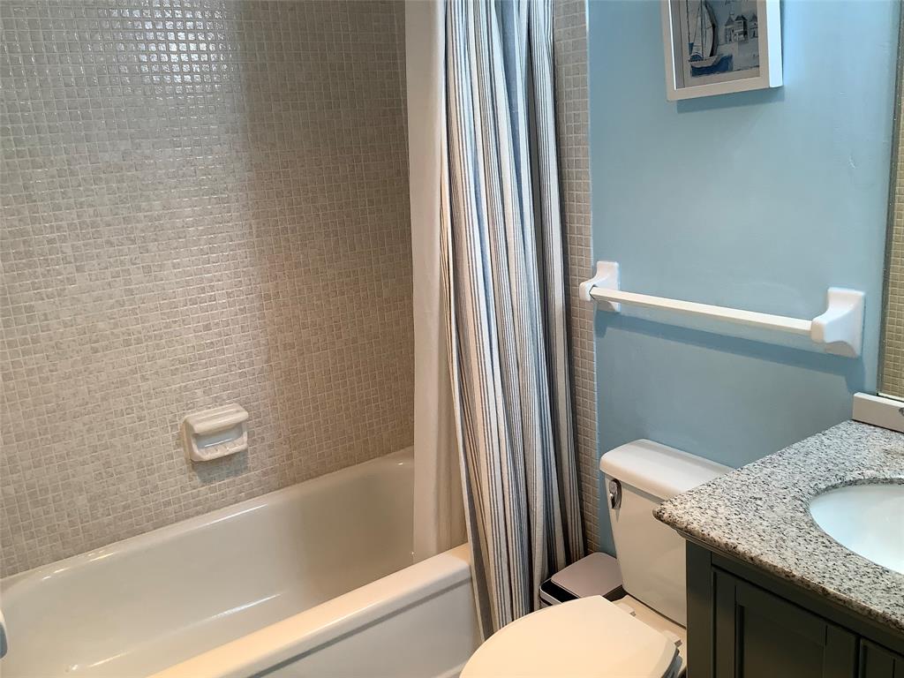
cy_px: 339
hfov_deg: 58.4
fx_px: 810
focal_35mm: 31
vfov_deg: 45.4
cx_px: 452
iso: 50
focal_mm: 3.3
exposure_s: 1/50
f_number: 2.4
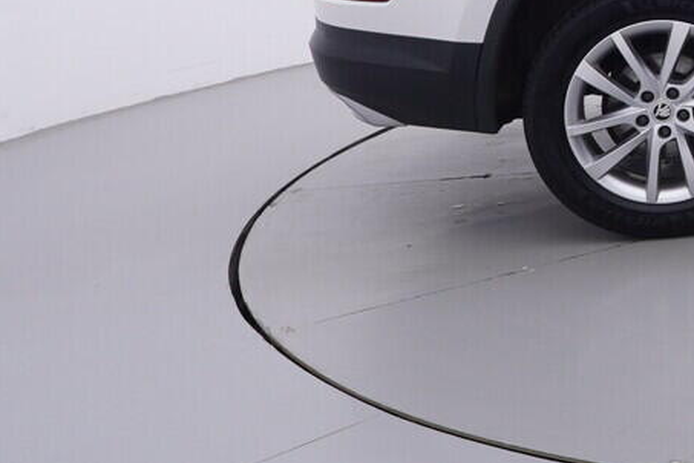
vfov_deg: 18.3
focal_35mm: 72
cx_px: 1074
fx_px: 1380
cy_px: -52
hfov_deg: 22.5
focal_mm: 15
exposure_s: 1/80
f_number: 5
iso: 200
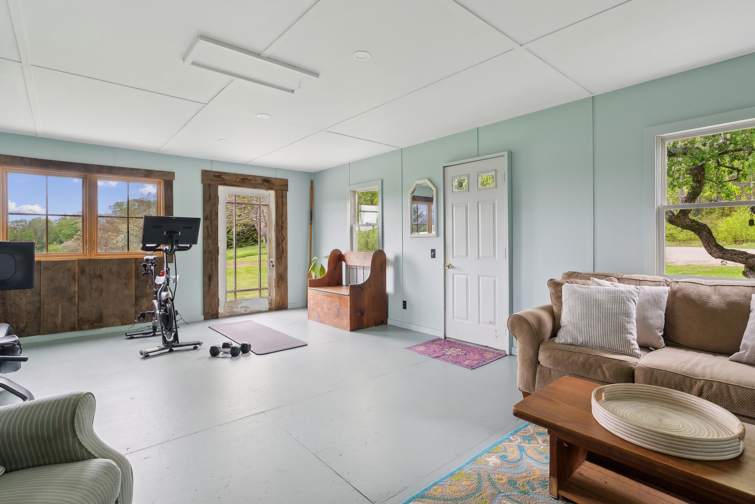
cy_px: 241
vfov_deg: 70.5
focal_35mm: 17
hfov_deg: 93.2
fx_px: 357
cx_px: 394
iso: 320
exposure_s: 1/20
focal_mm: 16
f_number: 7.1
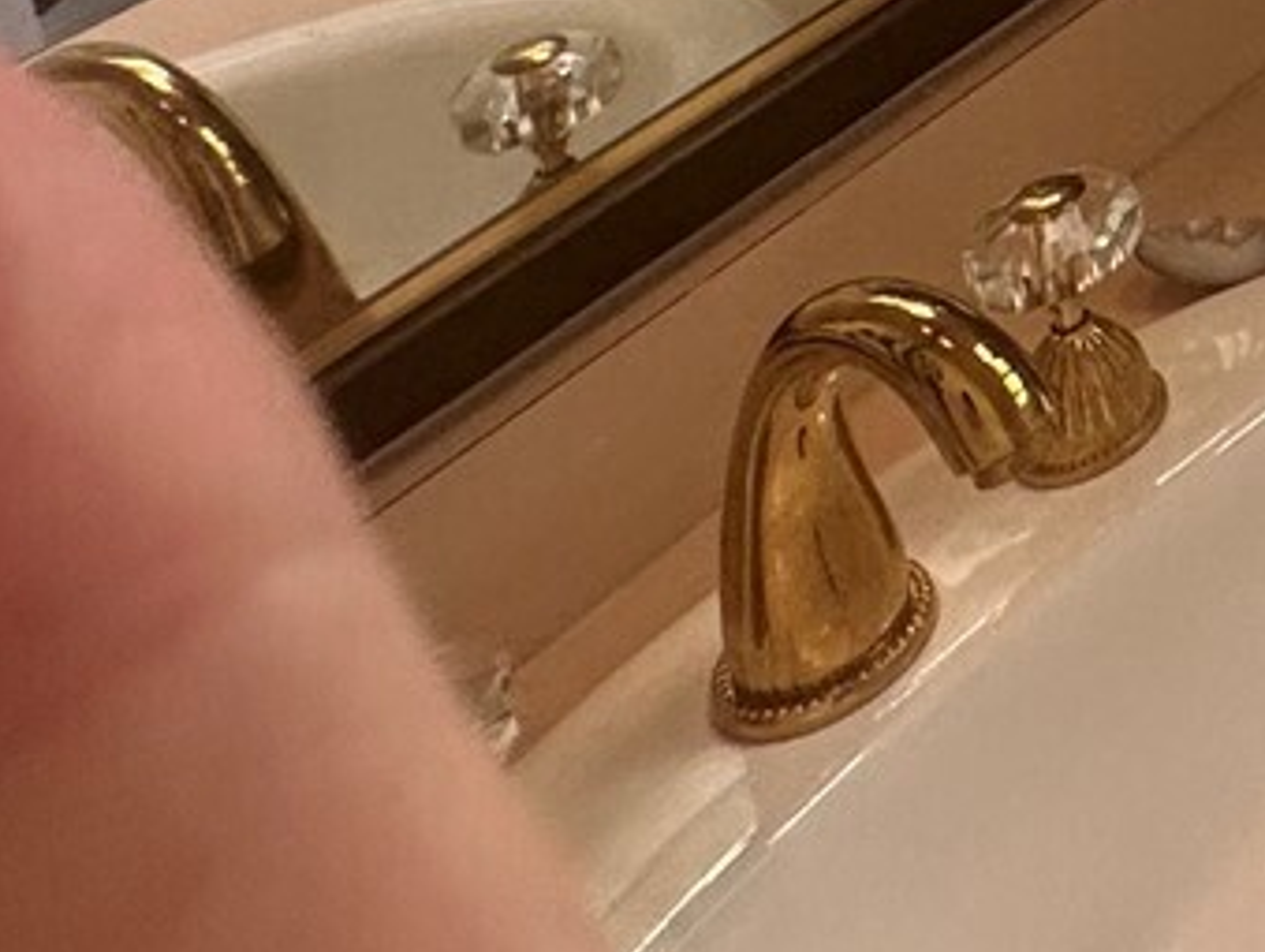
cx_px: 2467
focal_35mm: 66
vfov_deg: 15.9
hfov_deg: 19.2
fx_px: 2414
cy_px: -1098
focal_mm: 2.22
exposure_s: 1/120
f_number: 2.2
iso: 100
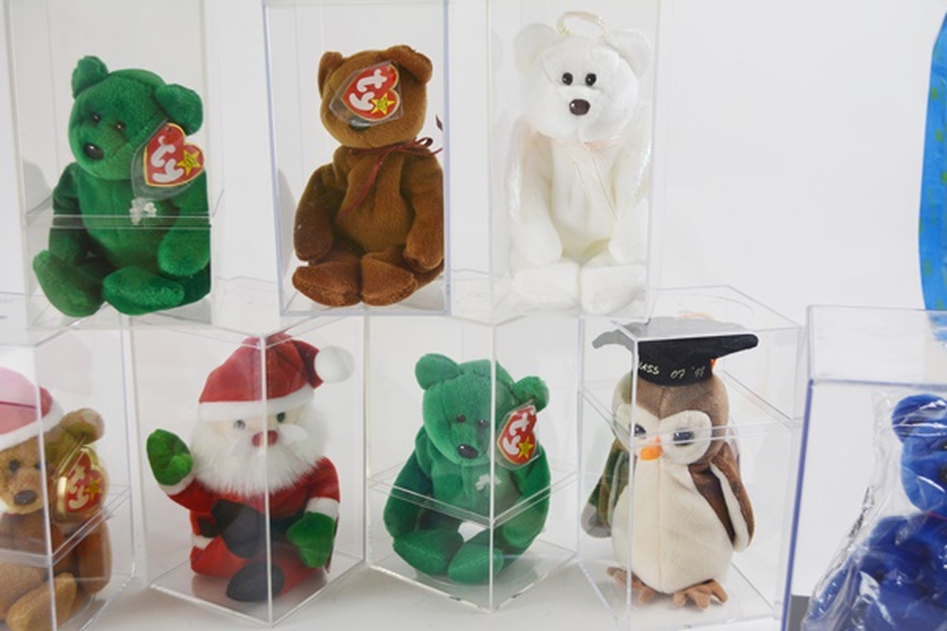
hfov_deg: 45.0
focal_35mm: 44
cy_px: 316
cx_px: 474
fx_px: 1144
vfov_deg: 30.8
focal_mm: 29
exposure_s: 1/125
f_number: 5.6
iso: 250
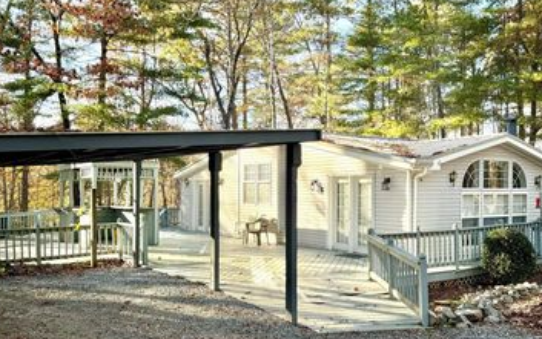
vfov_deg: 35.3
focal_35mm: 36
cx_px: 295
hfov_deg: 53.9
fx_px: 532
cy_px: 199
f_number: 1.78
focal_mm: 6.76
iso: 80
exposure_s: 1/609
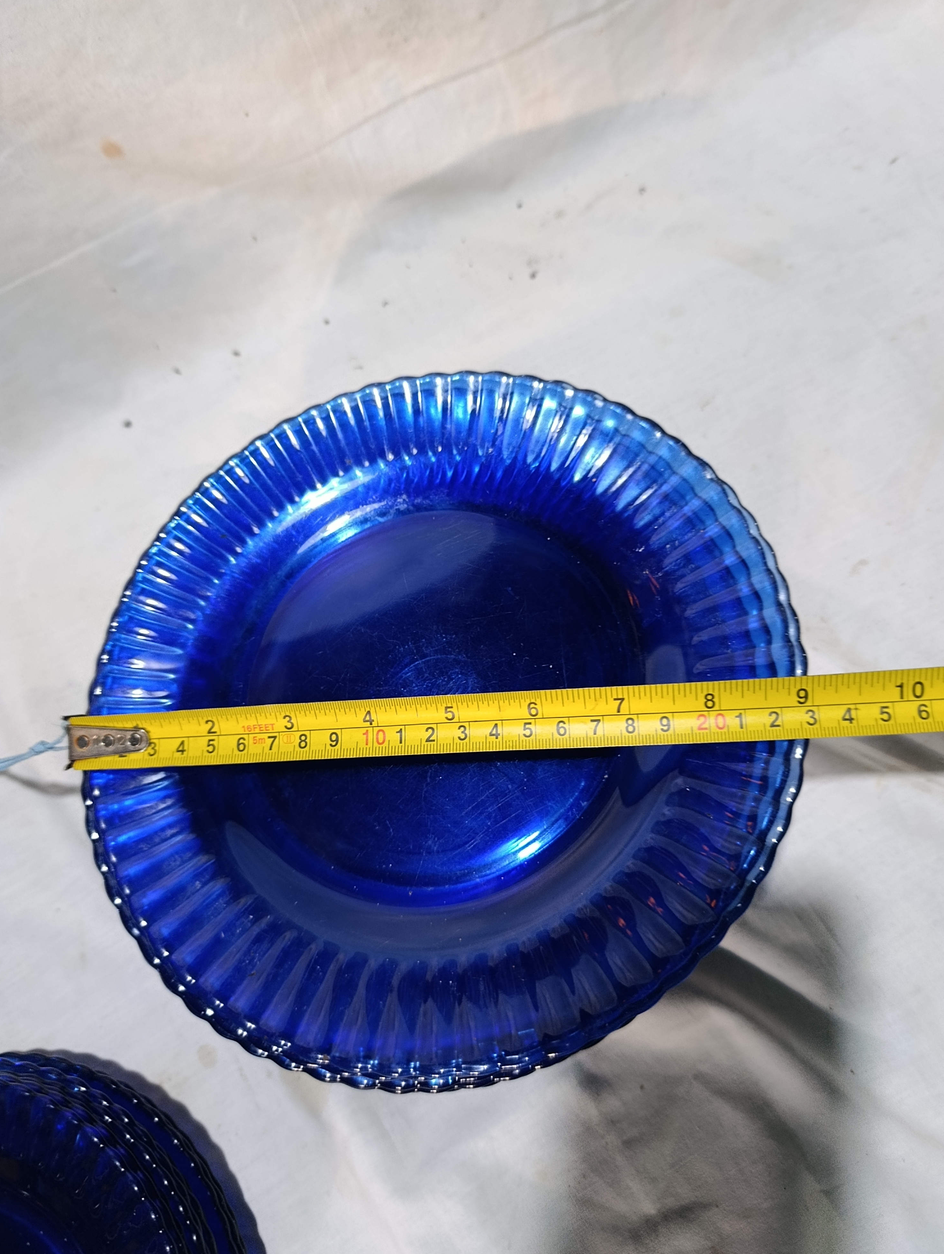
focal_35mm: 24
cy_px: 612
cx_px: 491
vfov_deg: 71.5
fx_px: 870
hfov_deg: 56.9
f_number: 1.65
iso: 843
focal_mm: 6.11
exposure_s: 1/50
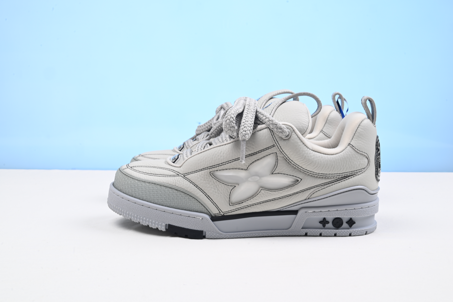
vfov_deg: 33.4
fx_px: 503
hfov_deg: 48.4
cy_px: 151
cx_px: 226
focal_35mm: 40
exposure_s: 1/2
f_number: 16
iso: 100
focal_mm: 40
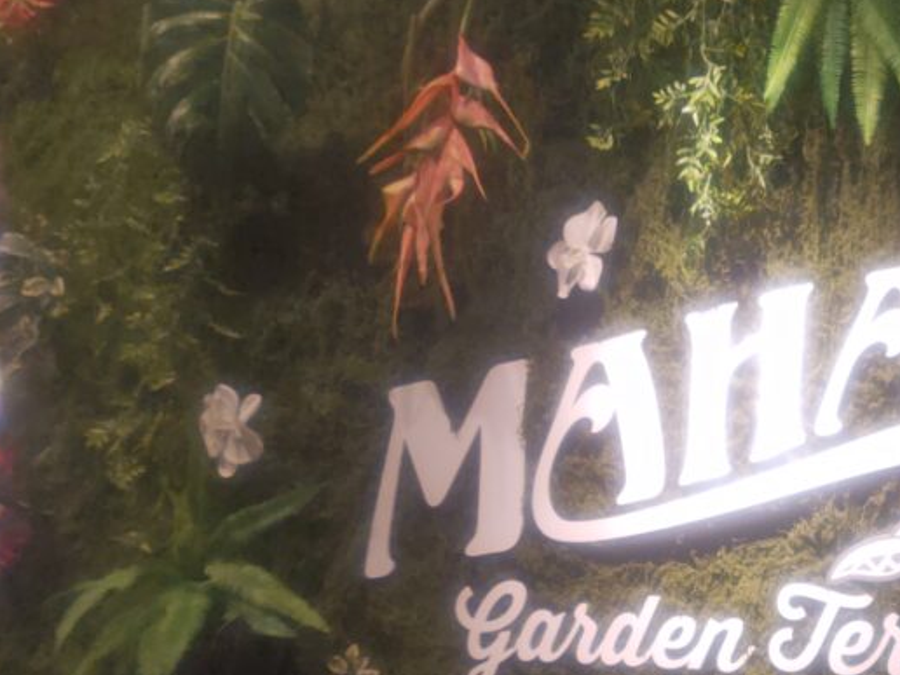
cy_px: 576
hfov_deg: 31.5
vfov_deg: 25.1
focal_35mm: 57
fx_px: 1482
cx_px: 877
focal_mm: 5.56
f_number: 1.9
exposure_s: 1/100
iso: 279
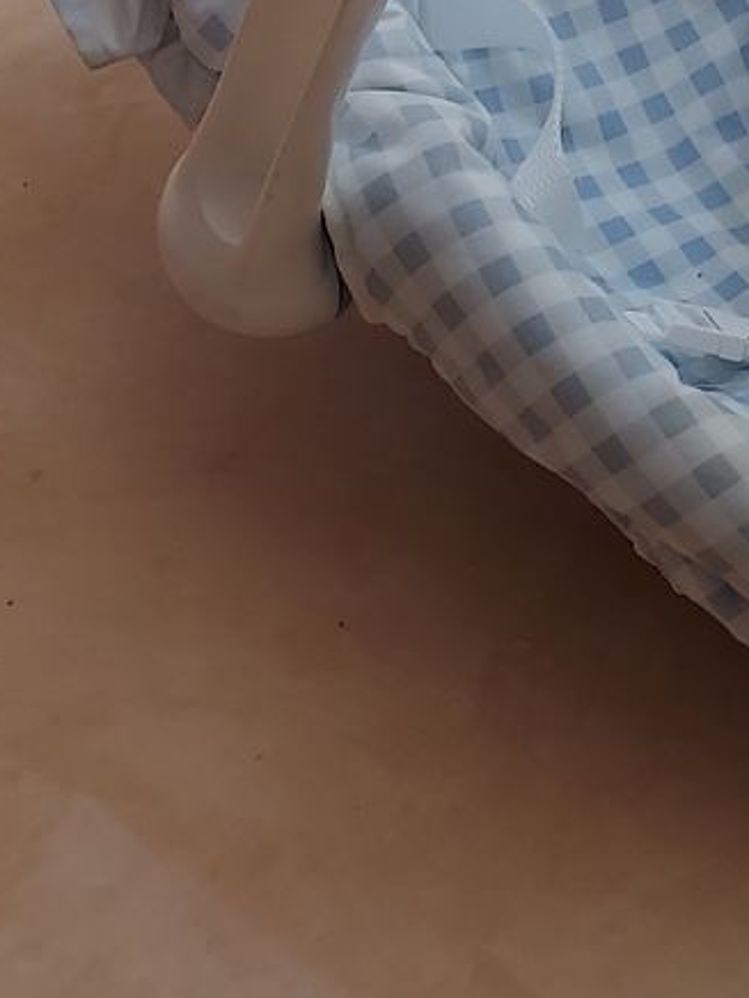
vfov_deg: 33.1
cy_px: 94
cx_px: 754
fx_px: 1587
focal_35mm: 55
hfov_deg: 25.2
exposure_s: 1/33
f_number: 1.8
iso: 400
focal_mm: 4.6
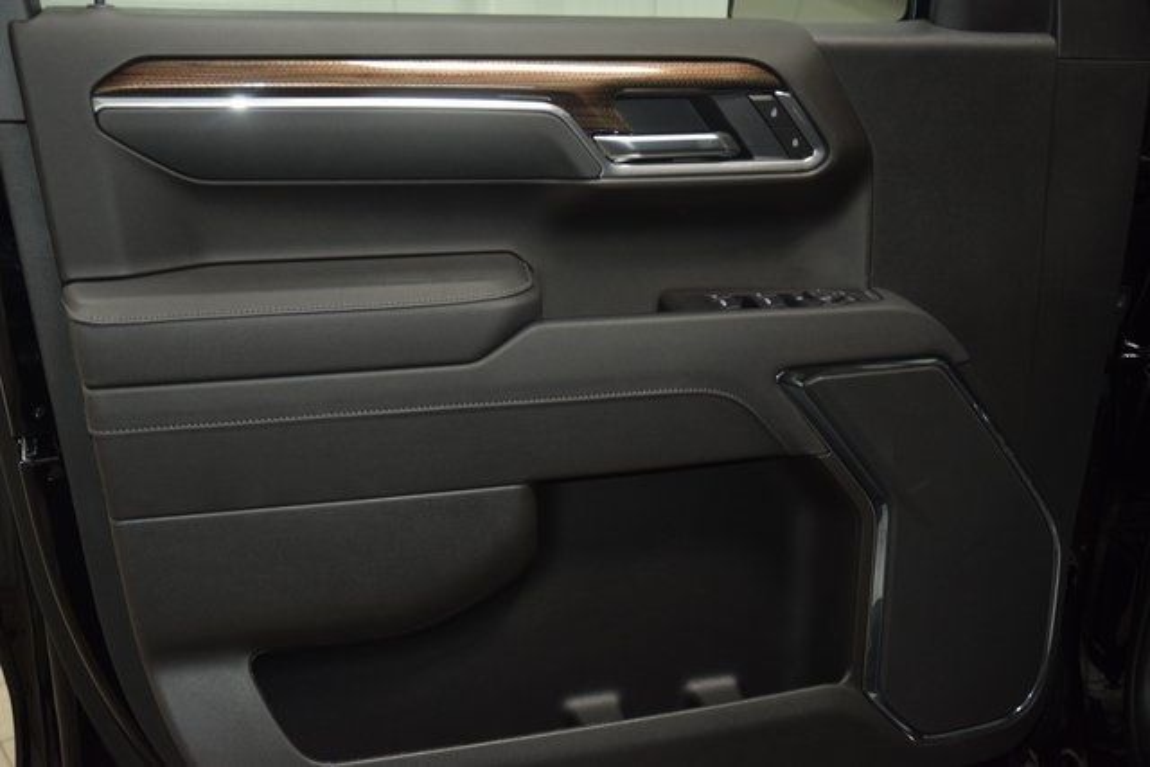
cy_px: 384
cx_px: 575
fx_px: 1294
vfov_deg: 33.0
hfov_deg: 47.9
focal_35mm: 40
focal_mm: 27
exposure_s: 1/60
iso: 1000
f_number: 3.8
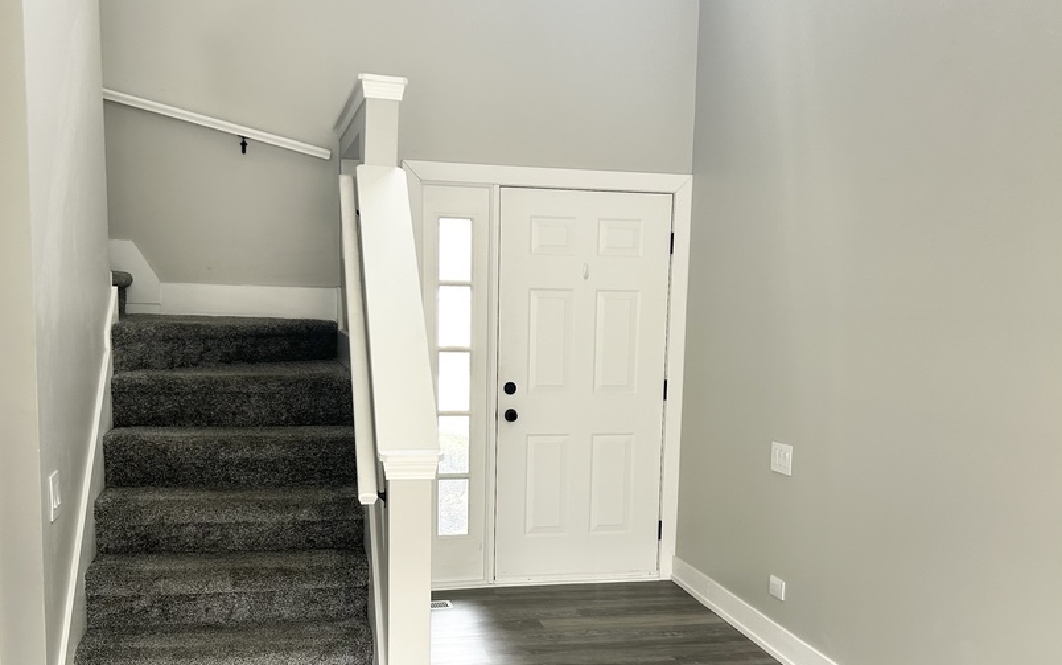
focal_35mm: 37
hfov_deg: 52.7
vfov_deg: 34.1
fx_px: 1071
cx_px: 531
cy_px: 446
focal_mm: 5.7
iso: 80
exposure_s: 1/121
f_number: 1.5
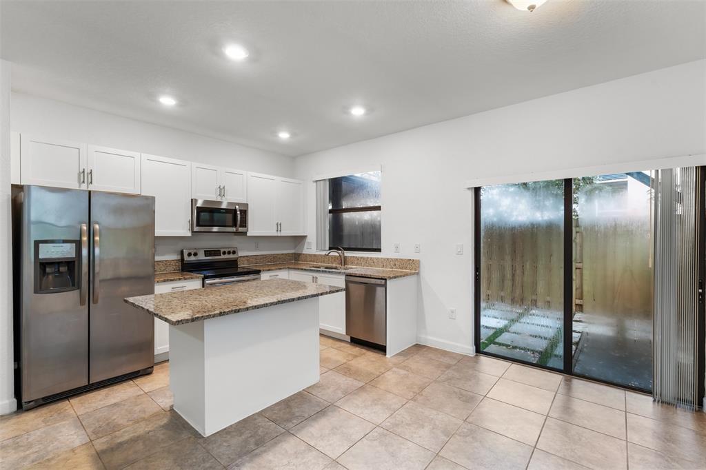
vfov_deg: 73.7
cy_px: 235
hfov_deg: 96.8
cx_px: 353
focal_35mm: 16
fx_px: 314
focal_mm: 16
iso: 250
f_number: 9
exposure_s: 1.3
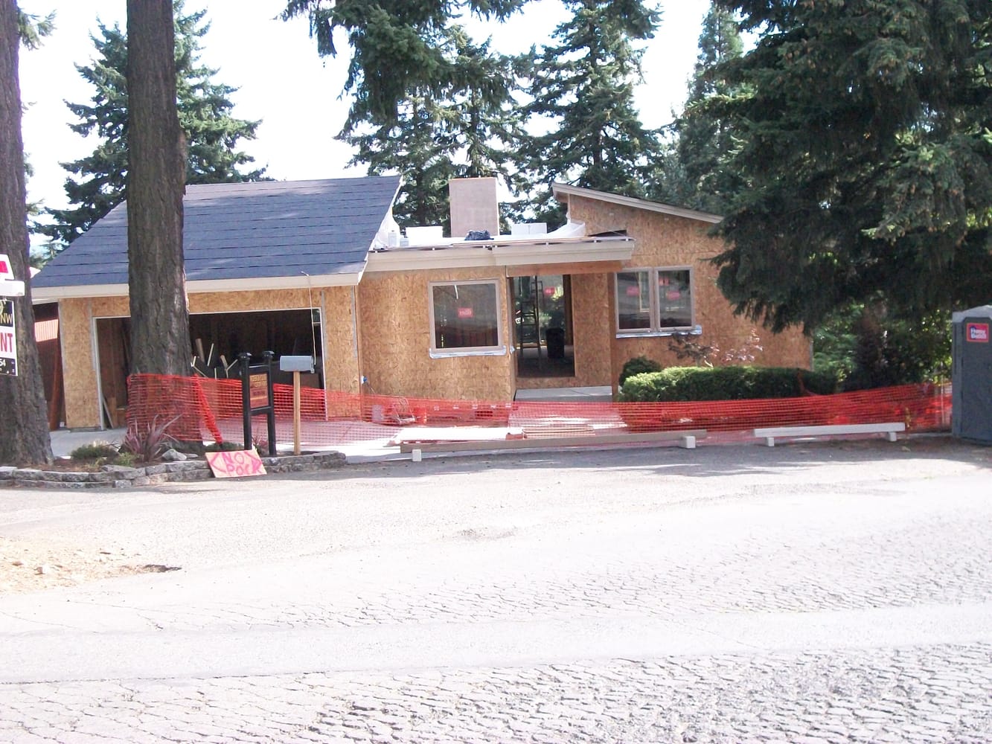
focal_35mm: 50
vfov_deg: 29.1
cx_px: 496
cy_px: 372
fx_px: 1433
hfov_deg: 38.2
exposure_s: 1/500
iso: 400
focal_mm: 8.8
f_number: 3.6
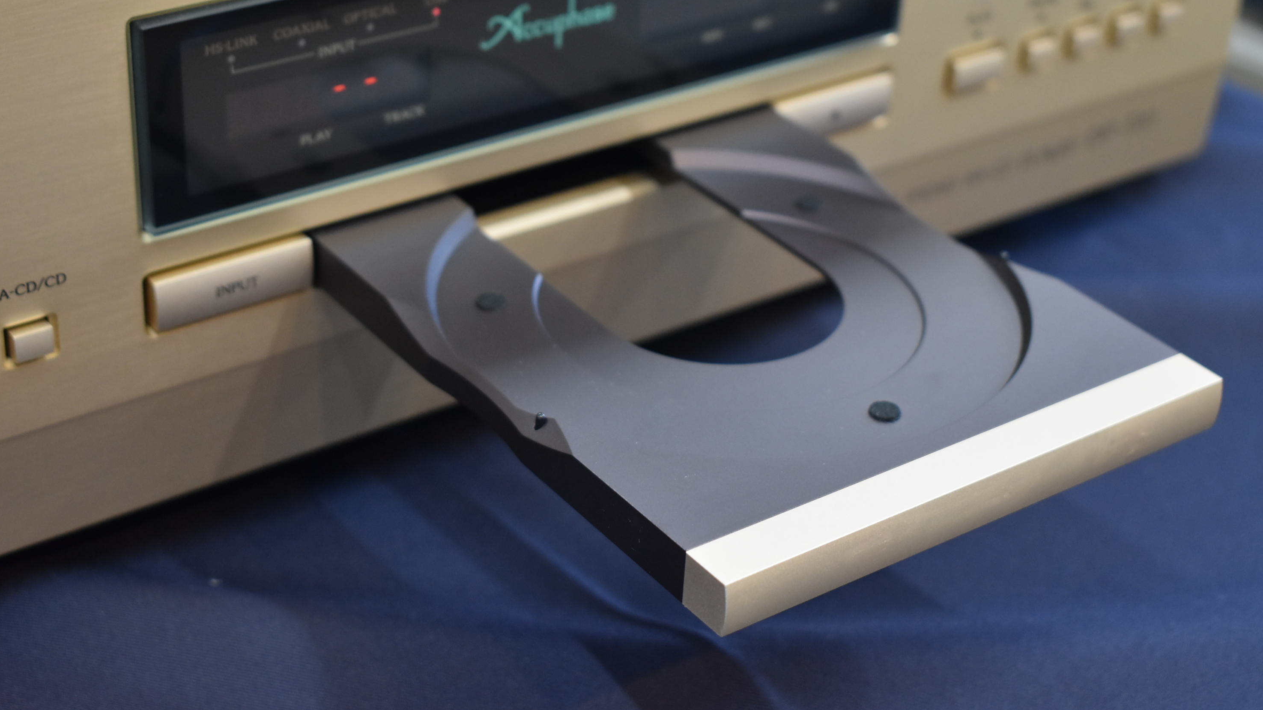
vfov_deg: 18.0
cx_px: 623
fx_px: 2244
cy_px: 298
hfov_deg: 31.4
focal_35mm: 67
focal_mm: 42
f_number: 5
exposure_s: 1/60
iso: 1400
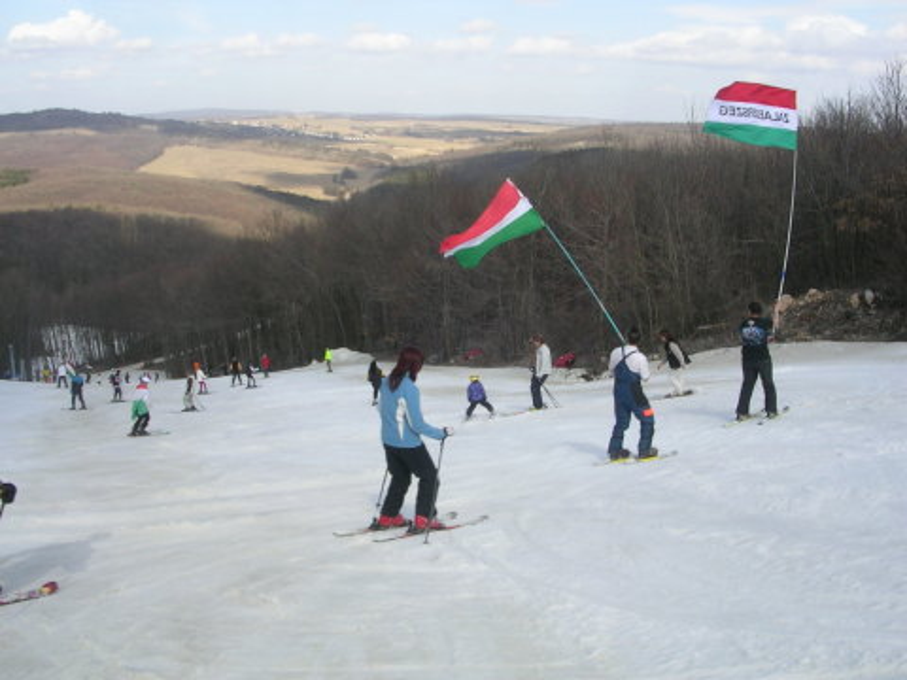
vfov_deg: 37.7
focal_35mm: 38
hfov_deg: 49.0
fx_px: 996
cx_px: 454
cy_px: 340
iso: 50
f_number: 5.6
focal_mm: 5.8
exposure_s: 1/211
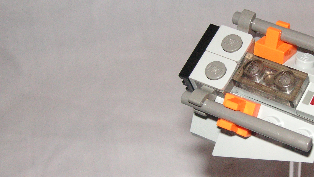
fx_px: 608
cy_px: 99
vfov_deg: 16.5
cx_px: 266
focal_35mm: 73
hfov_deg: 28.2
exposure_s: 1/45
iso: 160
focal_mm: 6.1
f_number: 6.7
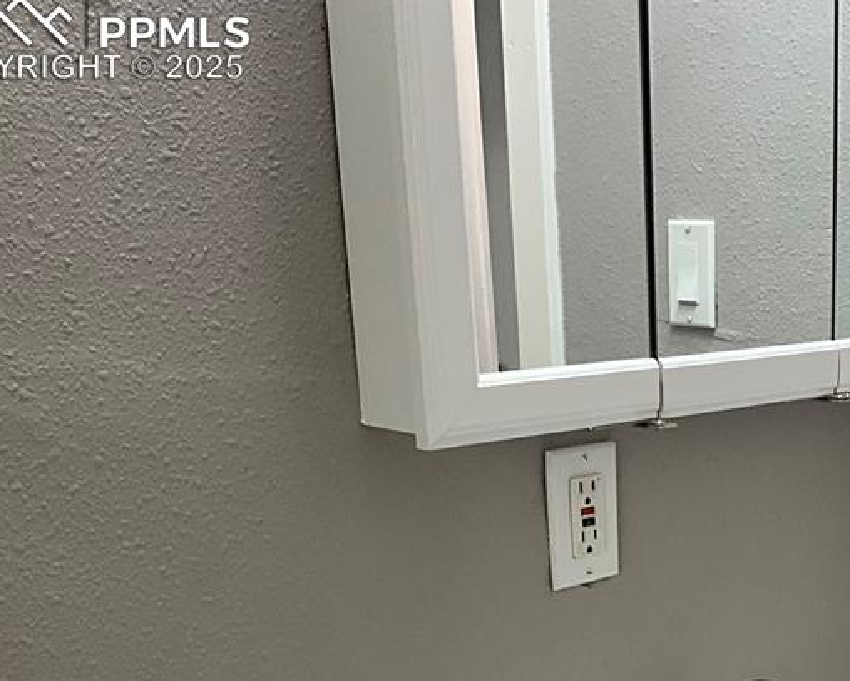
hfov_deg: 31.4
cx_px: 771
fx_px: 1435
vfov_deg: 25.8
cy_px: 628
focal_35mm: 57
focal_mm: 3
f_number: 1.8
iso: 50
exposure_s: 1/60
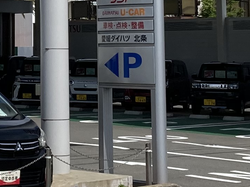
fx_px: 1134
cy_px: -83
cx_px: -4
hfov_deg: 12.4
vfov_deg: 9.2
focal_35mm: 157
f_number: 1.8
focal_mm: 3.99
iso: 20
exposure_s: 1/4000
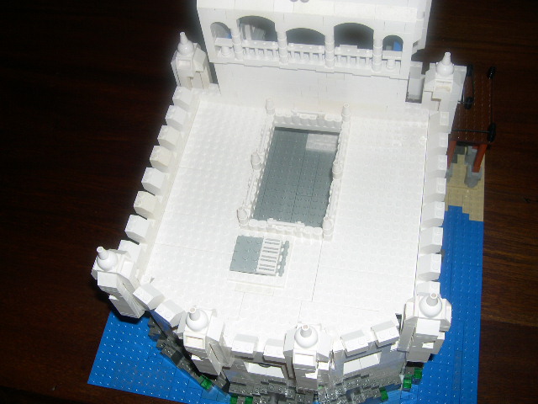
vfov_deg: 37.7
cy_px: 202
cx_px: 269
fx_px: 591
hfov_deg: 49.0
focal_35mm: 38
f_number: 2.8
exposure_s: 1/60
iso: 100
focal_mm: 8
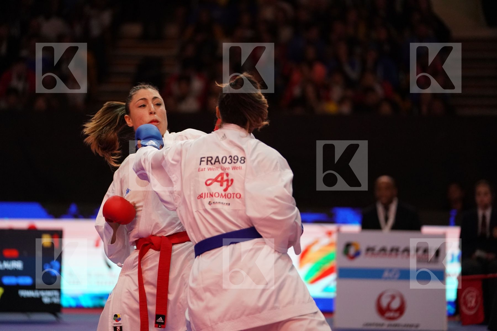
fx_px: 2043
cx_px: 248
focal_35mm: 148
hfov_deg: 13.9
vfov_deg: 9.3
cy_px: 166
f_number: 2.8
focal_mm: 148
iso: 5000
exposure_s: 1/1000
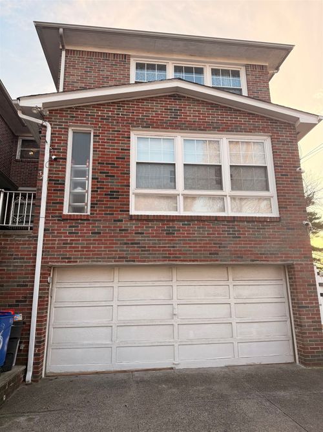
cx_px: 162
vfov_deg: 71.6
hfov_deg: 56.8
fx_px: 299
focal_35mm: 24
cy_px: 216
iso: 100
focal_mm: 6.76
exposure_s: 1/504
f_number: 1.78
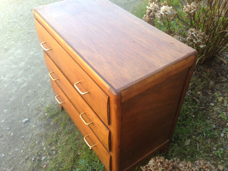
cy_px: 86
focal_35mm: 33
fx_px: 217
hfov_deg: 55.4
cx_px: 114
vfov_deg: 42.9
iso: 64
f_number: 2.4
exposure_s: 1/120
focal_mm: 4.12
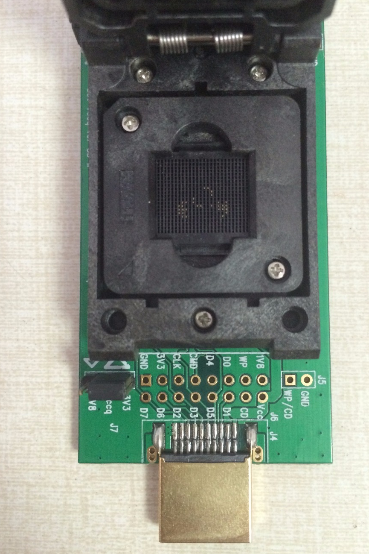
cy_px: 276
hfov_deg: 42.3
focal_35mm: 31
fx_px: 476
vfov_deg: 60.3
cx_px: 200
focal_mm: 4.15
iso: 320
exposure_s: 1/30
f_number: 2.2
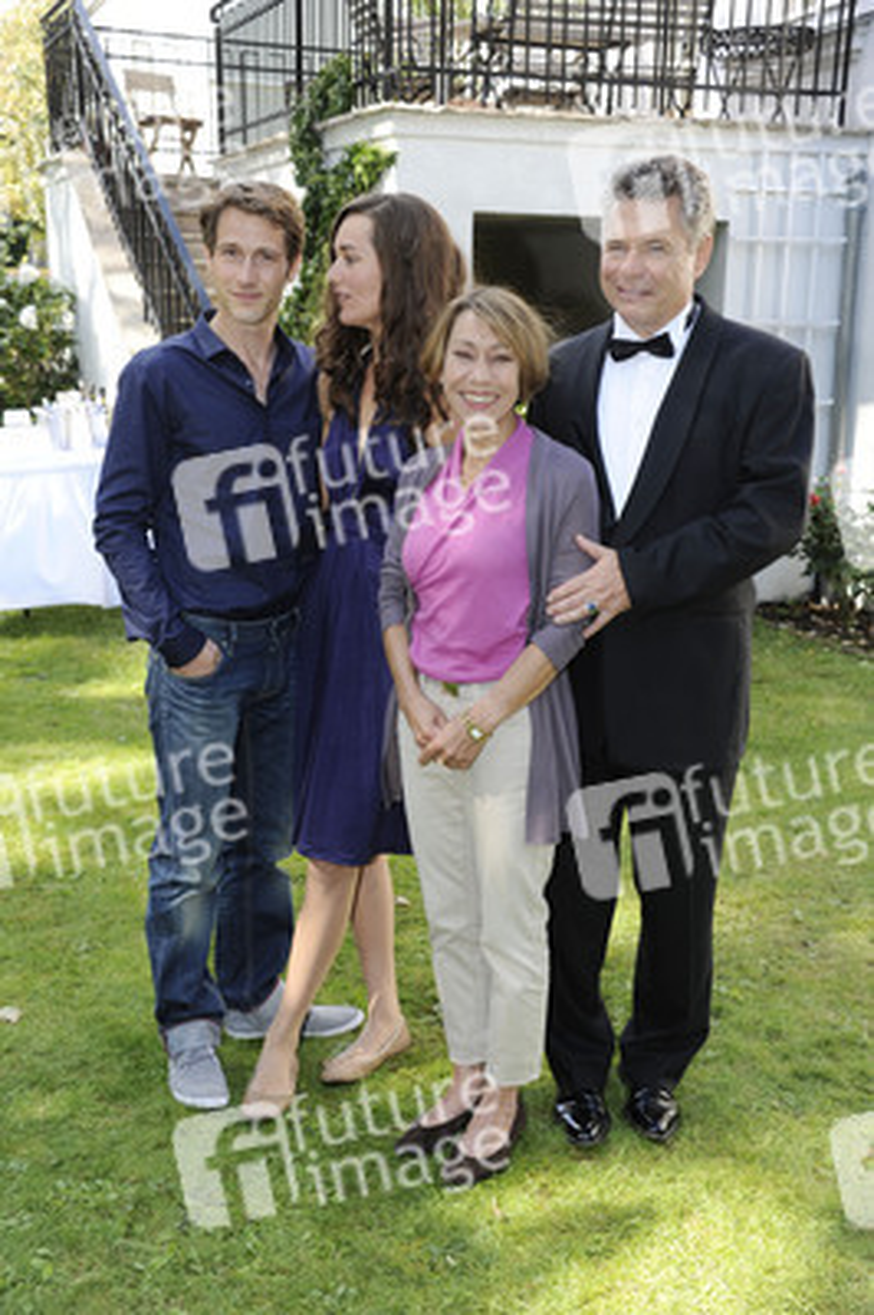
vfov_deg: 44.5
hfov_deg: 30.5
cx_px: 437
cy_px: 658
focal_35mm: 44
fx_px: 1605
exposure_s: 1/200
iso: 400
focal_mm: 44
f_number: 6.3
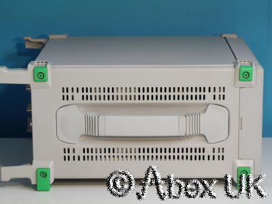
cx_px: 136
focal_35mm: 122
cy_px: 102
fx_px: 959
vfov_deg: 12.1
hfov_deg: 16.1
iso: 400
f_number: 14
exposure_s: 1/2
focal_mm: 61
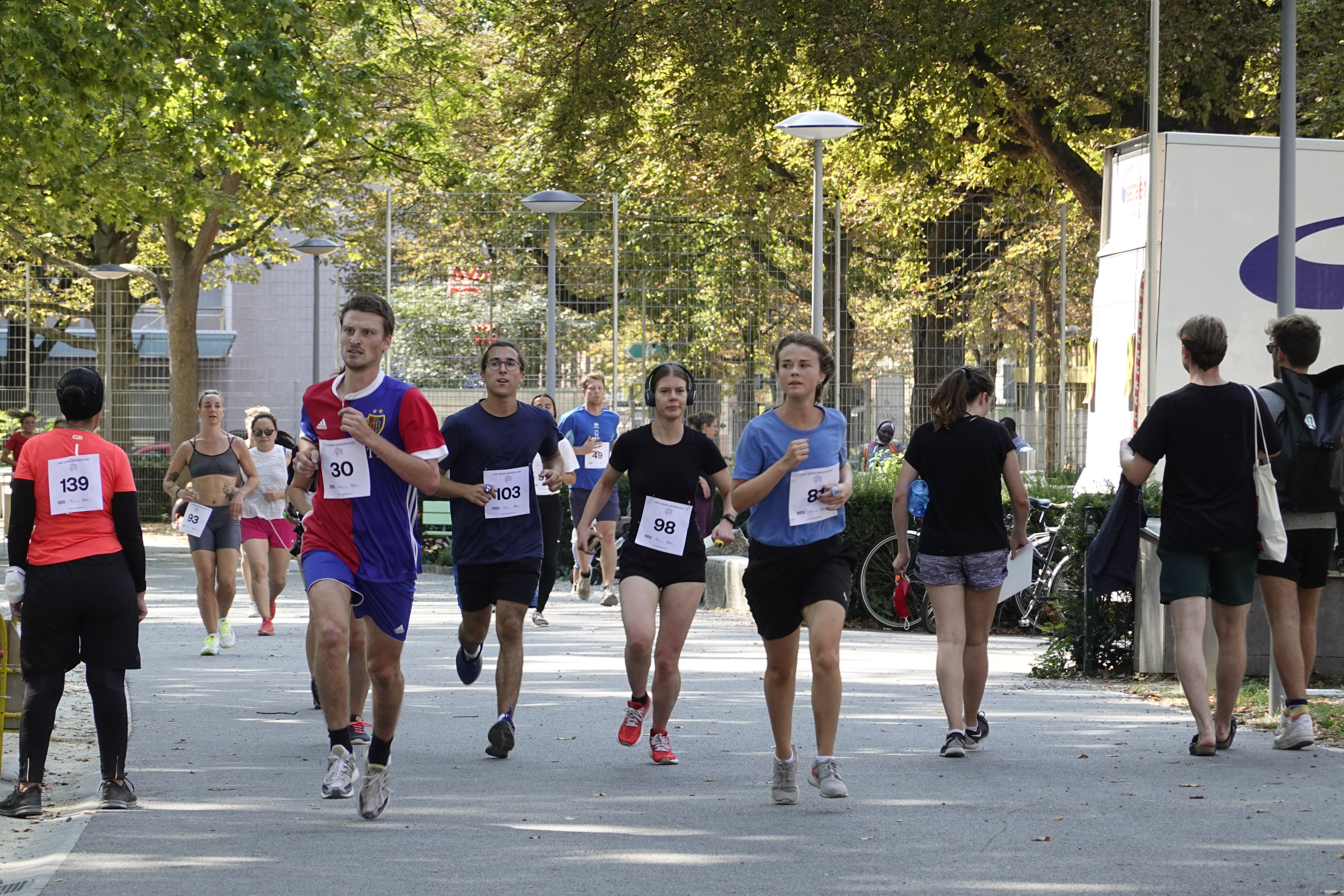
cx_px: 672
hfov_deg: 10.3
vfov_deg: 6.9
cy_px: 448
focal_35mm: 200
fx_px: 7466
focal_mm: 72
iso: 200
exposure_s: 1/200
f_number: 4.5
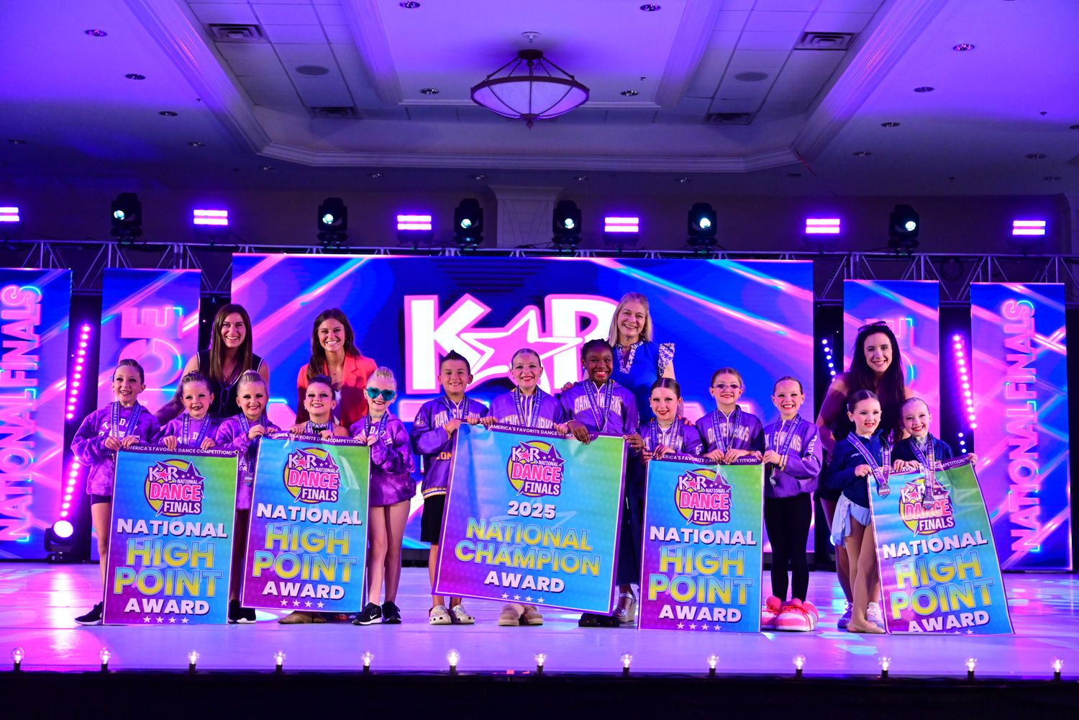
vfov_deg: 28.6
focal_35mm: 47
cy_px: 360
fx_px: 1409
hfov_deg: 41.9
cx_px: 540
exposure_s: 1/1000
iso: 3200
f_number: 3.2
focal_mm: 47
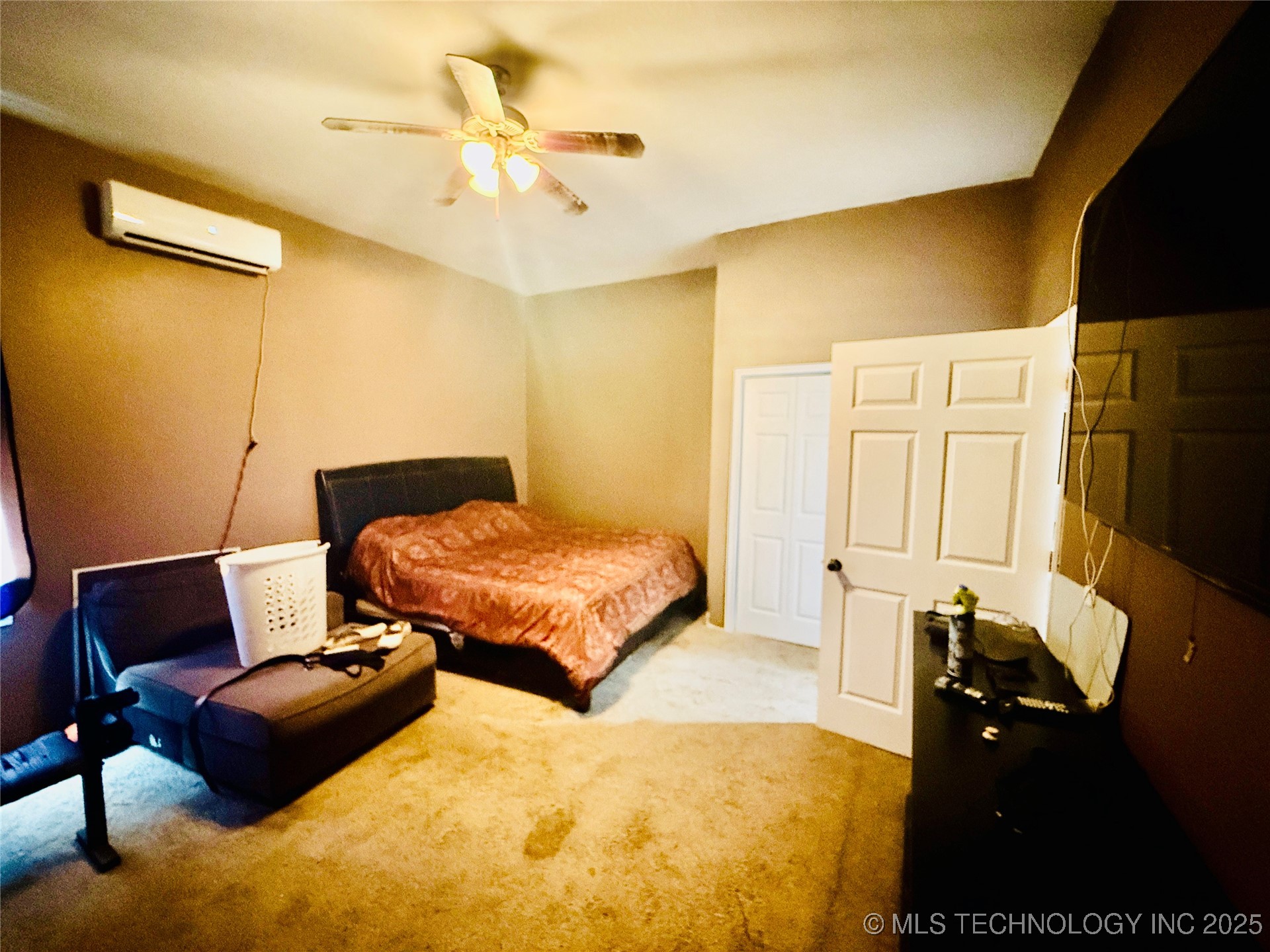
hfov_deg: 102.1
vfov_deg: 85.7
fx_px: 514
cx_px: 635
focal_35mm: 14
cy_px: 476
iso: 800
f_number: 2.2
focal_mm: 2.22
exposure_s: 1/60
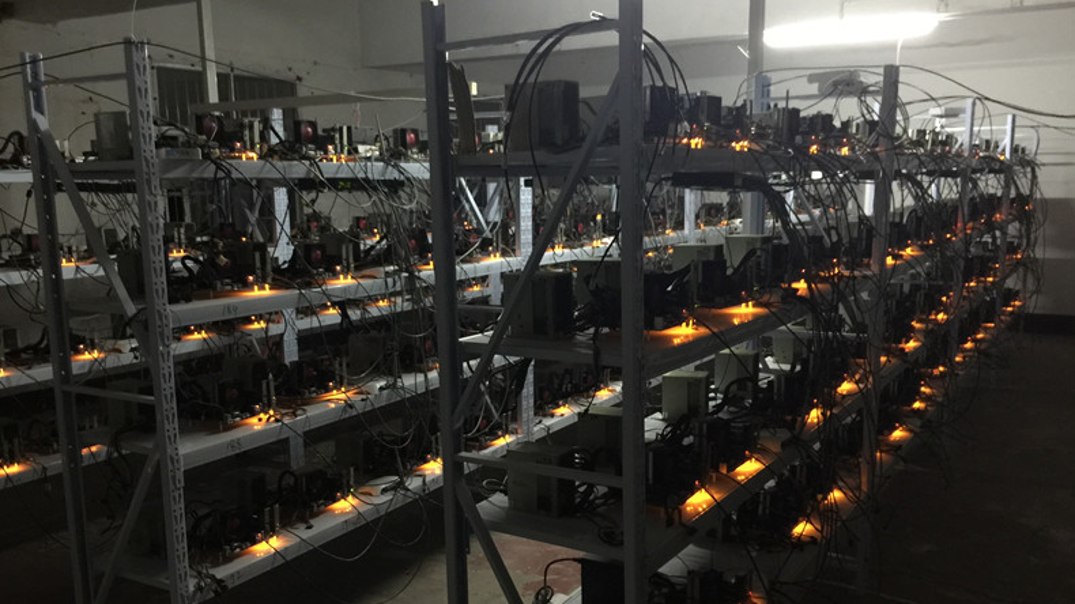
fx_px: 912
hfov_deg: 61.0
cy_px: 340
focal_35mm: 32
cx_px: 533
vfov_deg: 36.6
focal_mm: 4.15
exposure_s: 1/4
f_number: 2.2
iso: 100
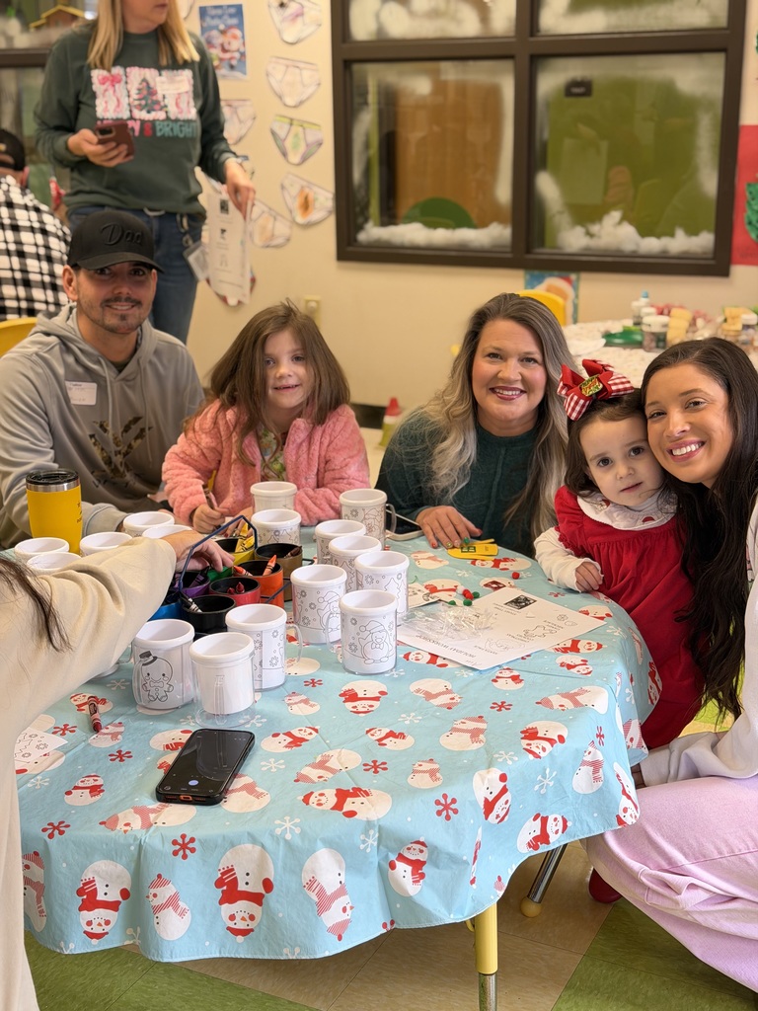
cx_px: 379
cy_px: 506
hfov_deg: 30.3
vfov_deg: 39.7
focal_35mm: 48
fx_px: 1401
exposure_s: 1/117
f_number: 1.78
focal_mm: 6.76
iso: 100
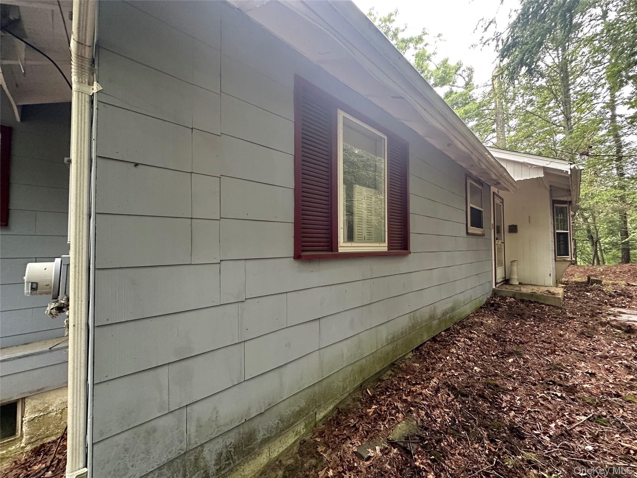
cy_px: 239
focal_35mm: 14
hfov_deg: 102.1
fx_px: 258
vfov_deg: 85.7
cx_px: 318
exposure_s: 1/90
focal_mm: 2.22
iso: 320
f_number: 2.2
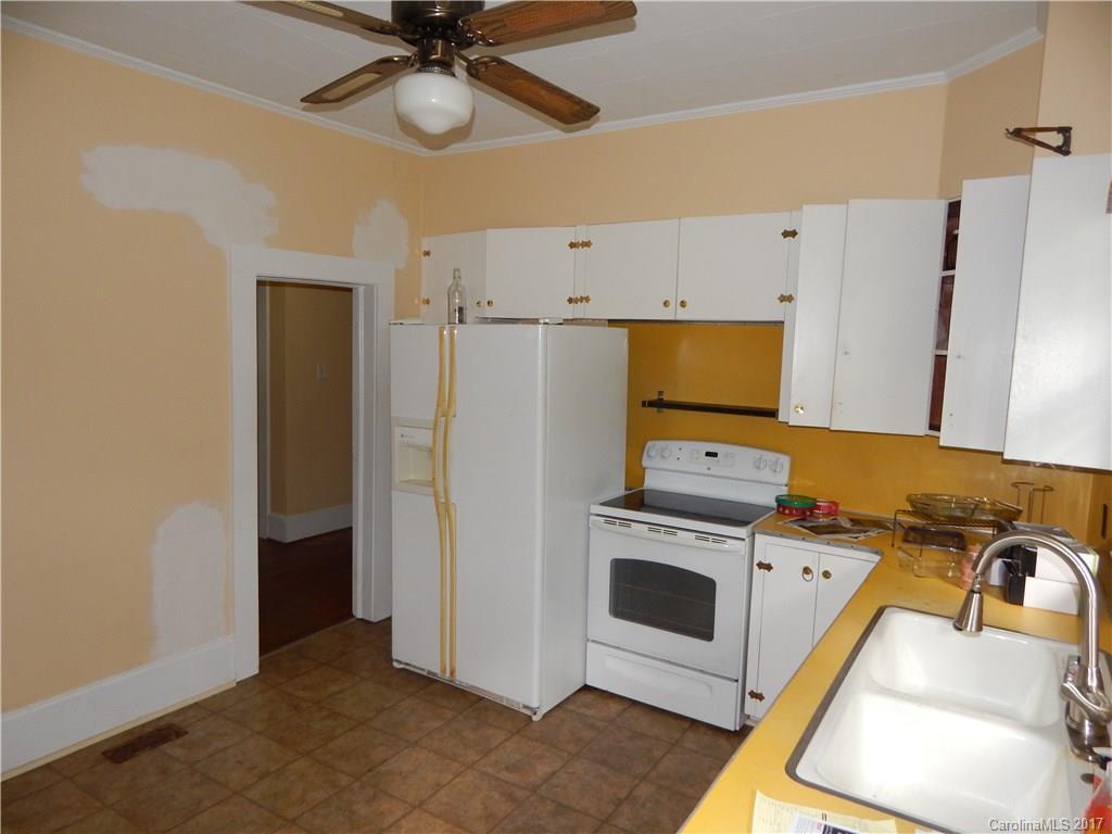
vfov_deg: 61.1
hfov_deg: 76.4
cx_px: 556
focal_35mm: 22
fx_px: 707
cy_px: 417
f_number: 3
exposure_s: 1/30
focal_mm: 4
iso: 200
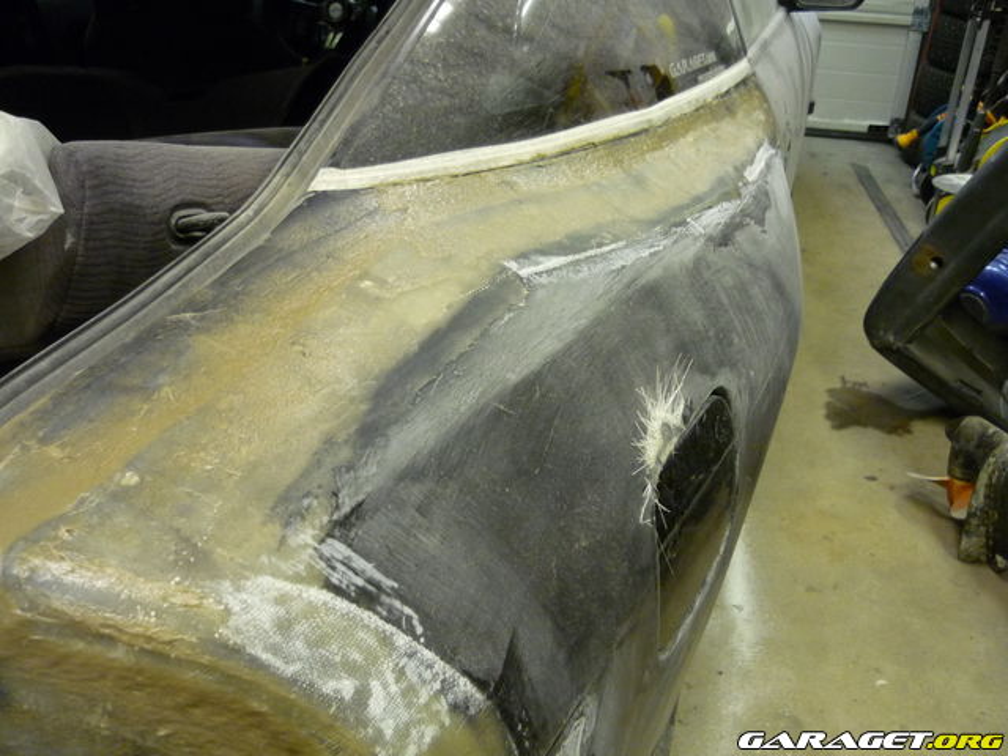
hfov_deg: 55.4
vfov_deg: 42.9
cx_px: 504
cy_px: 378
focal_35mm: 33
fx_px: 961
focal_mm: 5.5
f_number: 2.8
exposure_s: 1/30
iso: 320
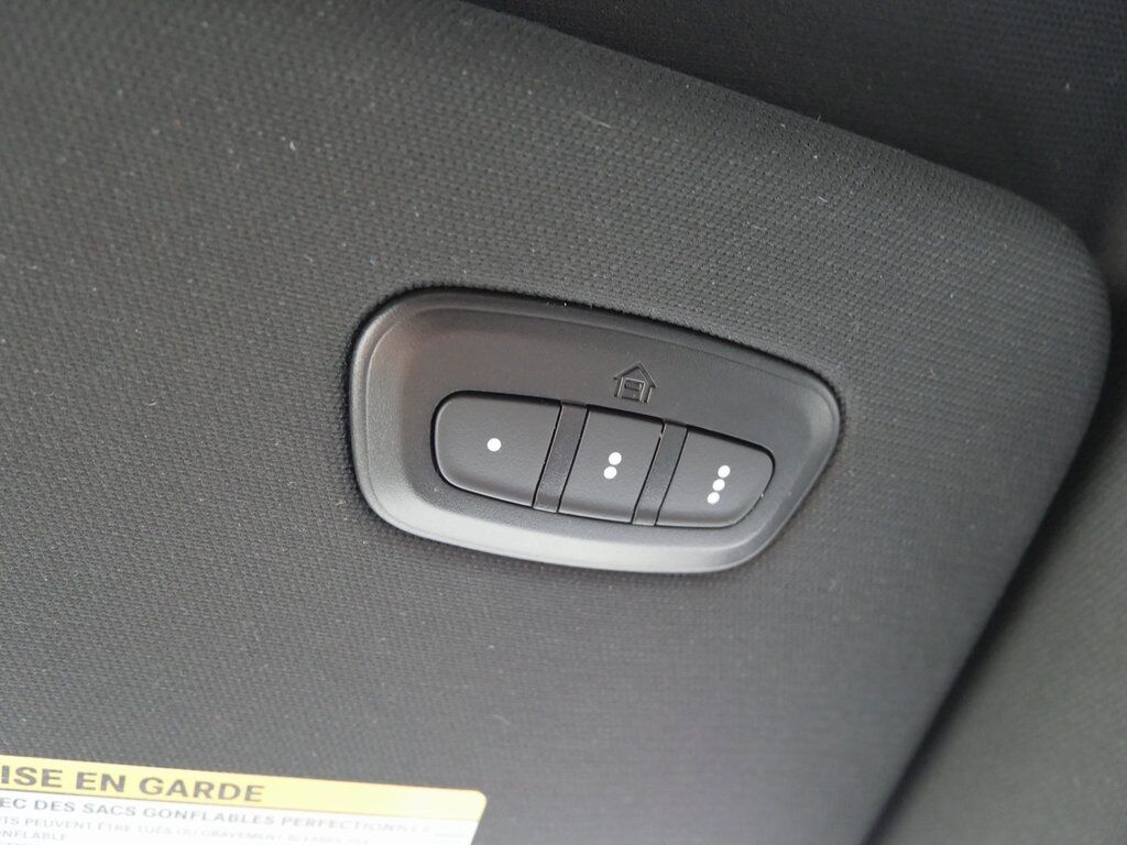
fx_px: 781
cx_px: 564
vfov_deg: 56.8
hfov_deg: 71.6
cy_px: 422
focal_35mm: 24
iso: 3200
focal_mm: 12
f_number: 3.5
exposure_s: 1/25
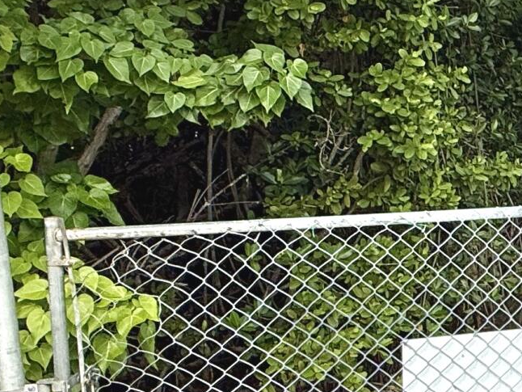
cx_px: 806
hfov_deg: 23.3
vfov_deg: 22.6
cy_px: 166
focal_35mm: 65
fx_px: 981
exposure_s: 1/1339
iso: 50
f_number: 2.2
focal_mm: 2.22
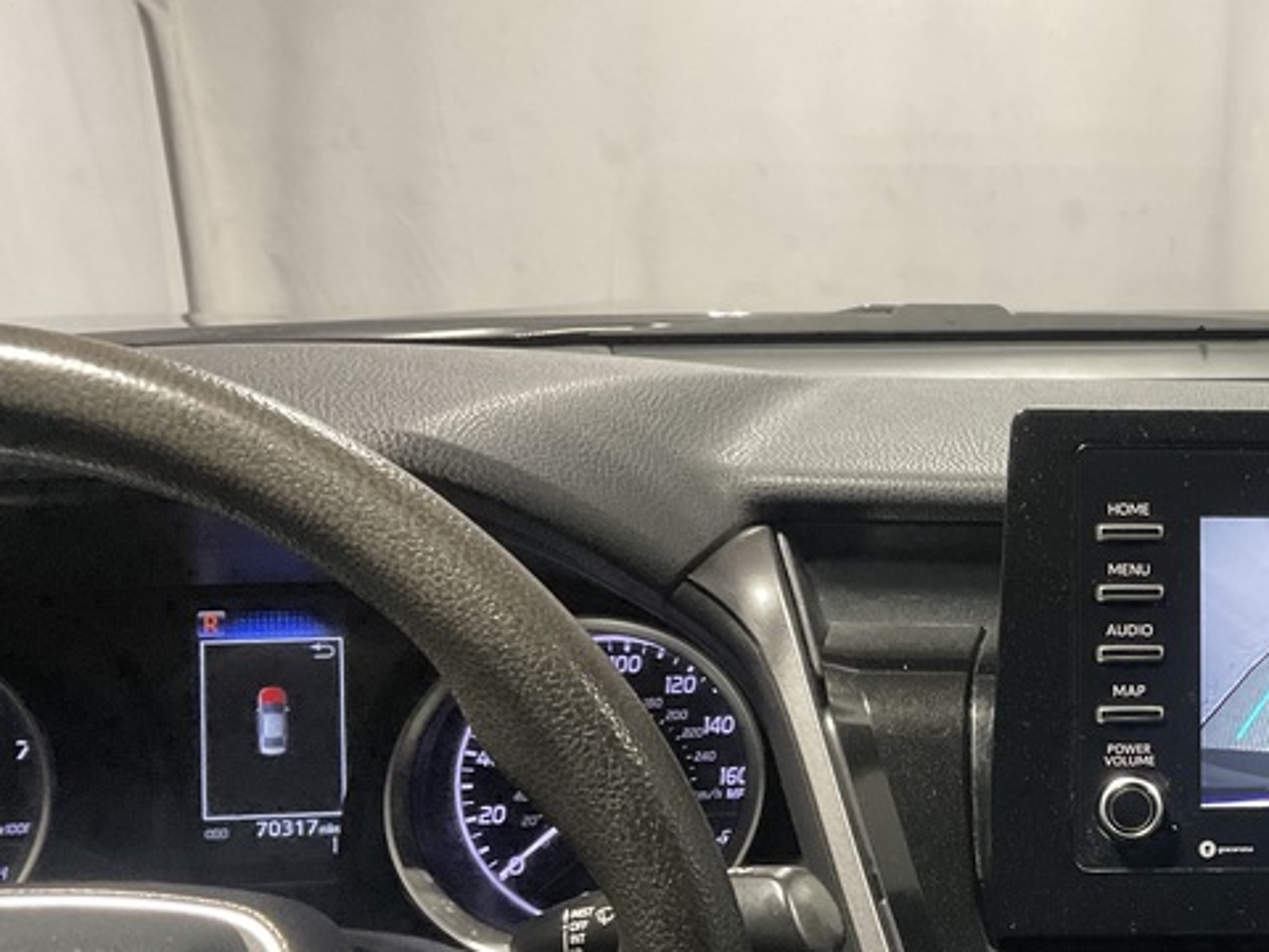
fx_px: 2126
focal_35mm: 58
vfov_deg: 24.9
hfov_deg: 30.9
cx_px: 1258
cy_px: 740
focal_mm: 3
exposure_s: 1/60
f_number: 1.8
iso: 100
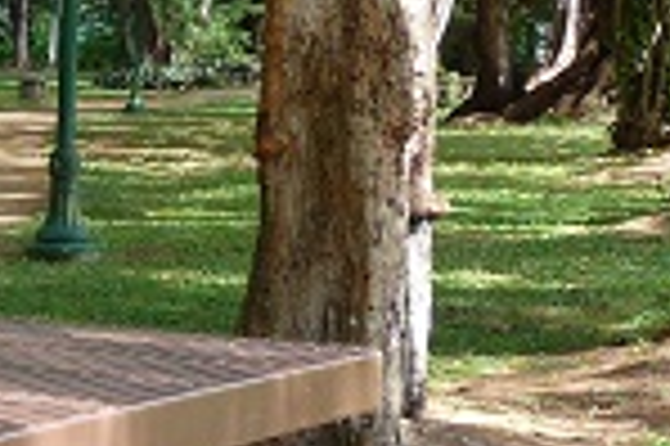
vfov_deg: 8.3
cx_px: -324
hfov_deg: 12.0
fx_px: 3049
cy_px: 133
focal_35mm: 164
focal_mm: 7.1
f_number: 4
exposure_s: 1/80
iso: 100
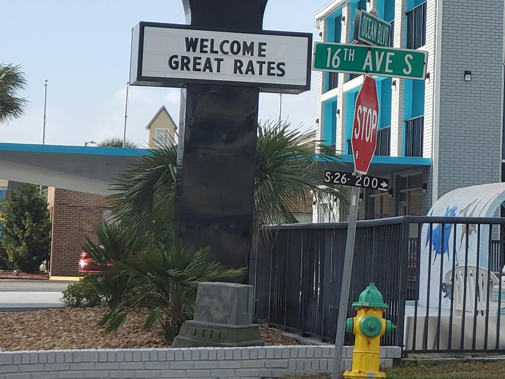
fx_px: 1721
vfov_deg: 12.5
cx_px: 535
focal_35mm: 118
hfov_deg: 16.3
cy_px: 49
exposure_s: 1/697
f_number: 2.4
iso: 50
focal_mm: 6
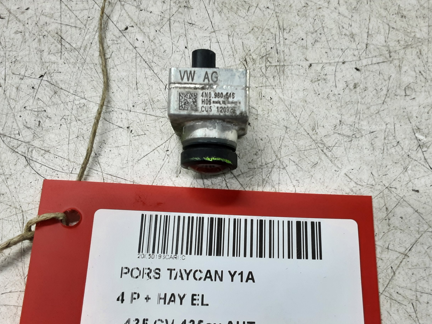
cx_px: 227
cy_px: 206
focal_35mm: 36
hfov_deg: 51.3
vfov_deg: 39.3
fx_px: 449
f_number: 1.9
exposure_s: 1/50
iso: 80
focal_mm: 2.91
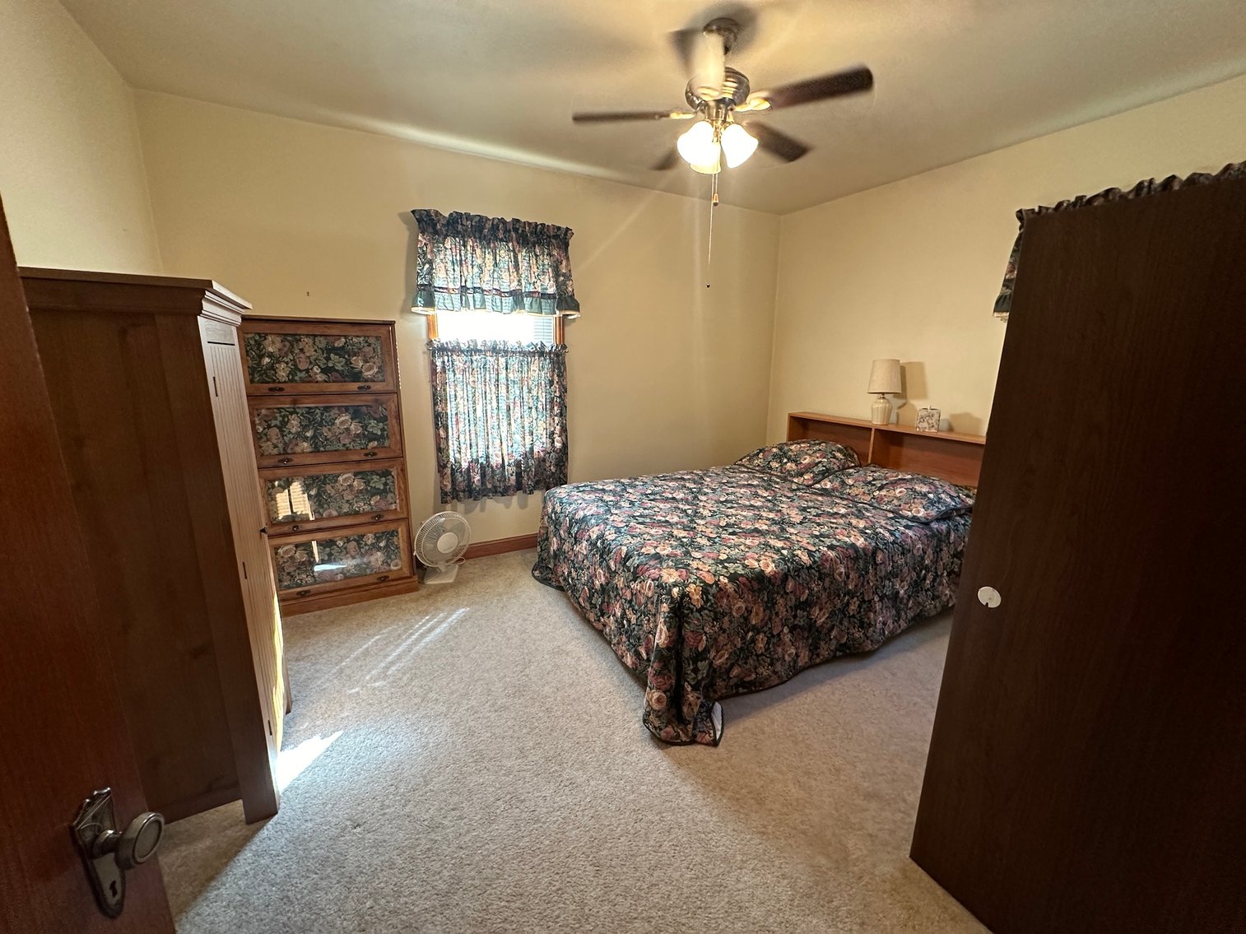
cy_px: 467
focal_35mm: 14
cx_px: 623
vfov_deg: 85.7
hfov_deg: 102.1
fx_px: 504
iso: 400
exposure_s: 1/60
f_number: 2.2
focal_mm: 2.22
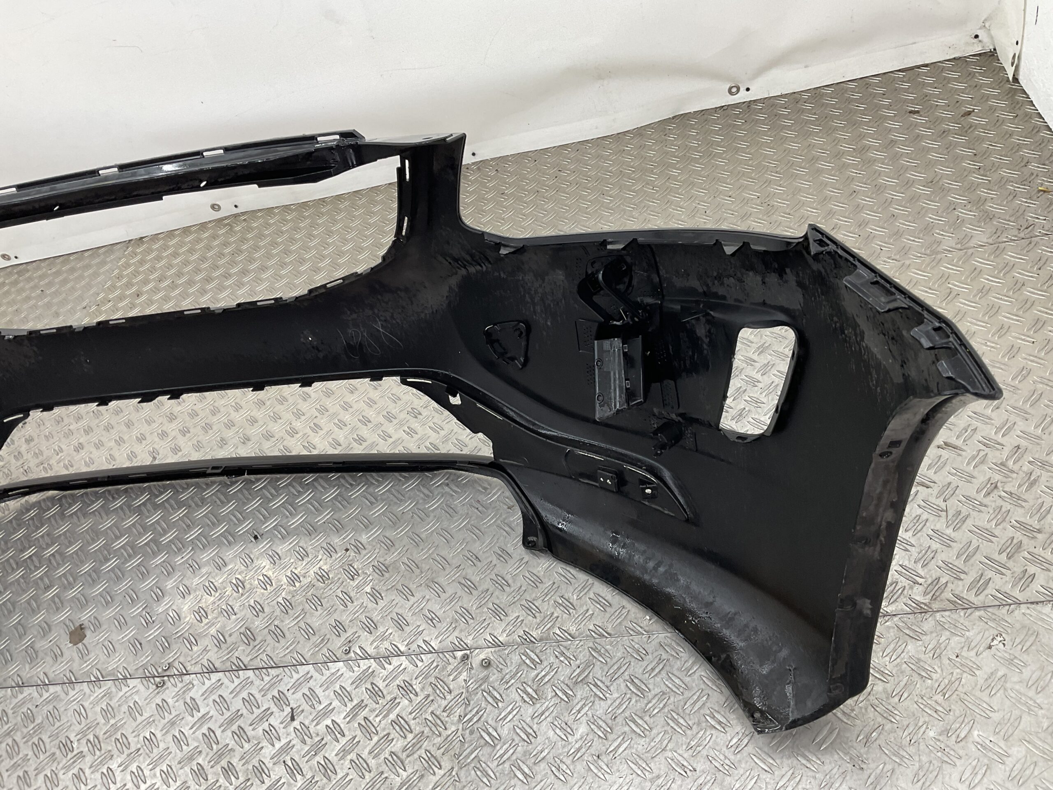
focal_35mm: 29
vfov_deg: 48.2
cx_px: 526
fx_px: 882
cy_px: 395
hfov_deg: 61.7
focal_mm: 3
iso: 40
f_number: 1.8
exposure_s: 1/100
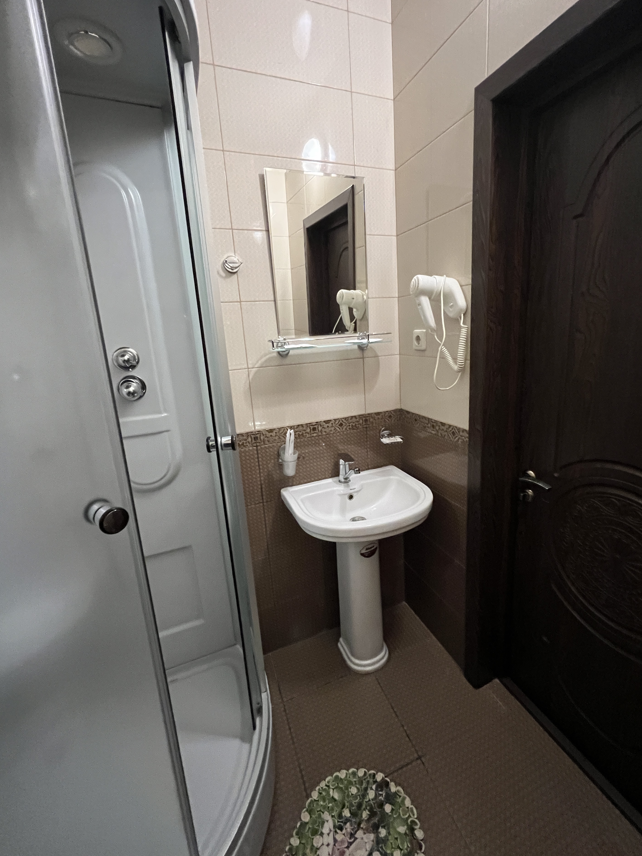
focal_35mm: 14
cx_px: 341
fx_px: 346
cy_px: 412
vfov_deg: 102.0
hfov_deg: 85.6
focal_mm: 1.57
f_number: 1.8
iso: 800
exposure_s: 1/50
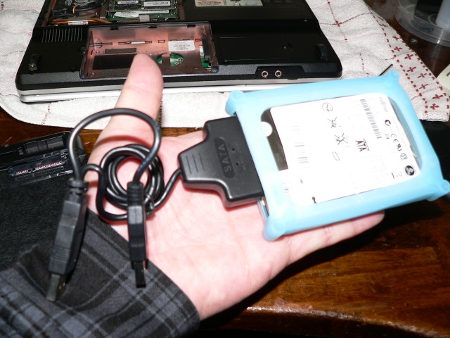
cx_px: 225
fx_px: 468
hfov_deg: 51.4
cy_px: 169
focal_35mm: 36
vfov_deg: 39.7
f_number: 2.8
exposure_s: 1/30
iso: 100
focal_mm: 6
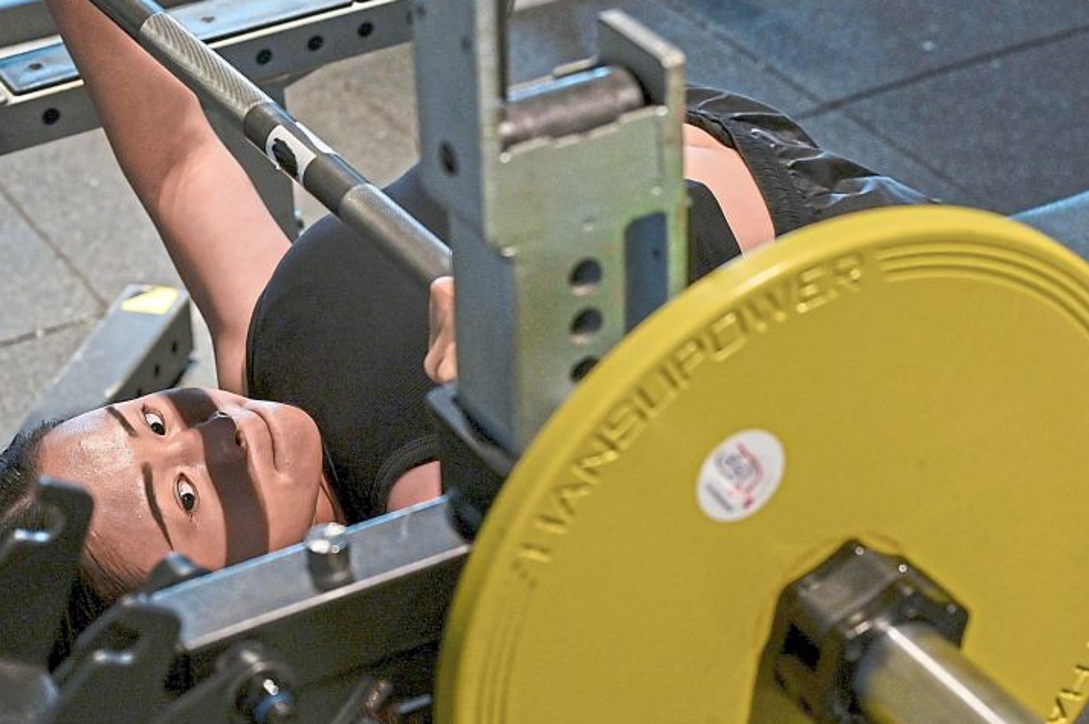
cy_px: 341
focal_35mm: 87
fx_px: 2629
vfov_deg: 15.7
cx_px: 538
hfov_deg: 23.4
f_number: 4
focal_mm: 50
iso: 1250
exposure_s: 1/160
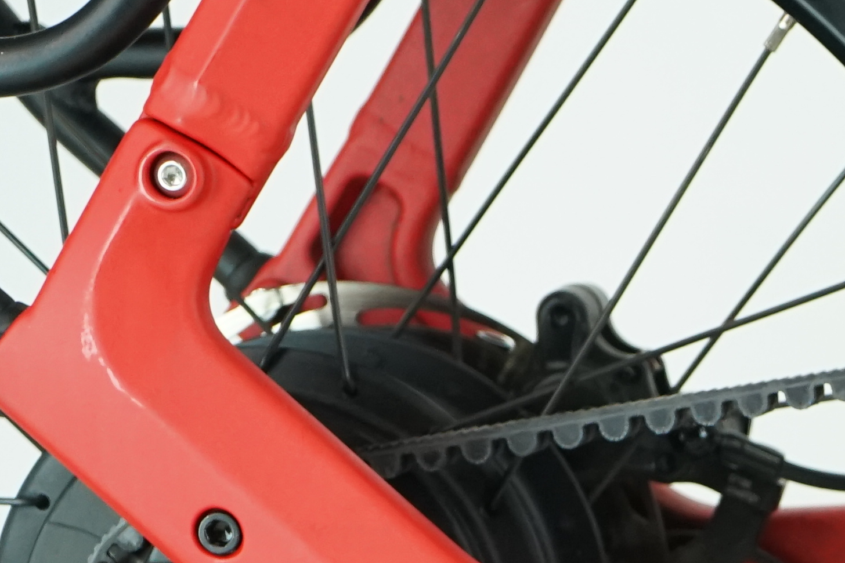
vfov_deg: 6.6
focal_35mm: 206
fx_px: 4835
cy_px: 778
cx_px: 1635
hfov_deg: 9.4
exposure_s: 1/200
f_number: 5.6
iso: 1600
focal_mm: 50
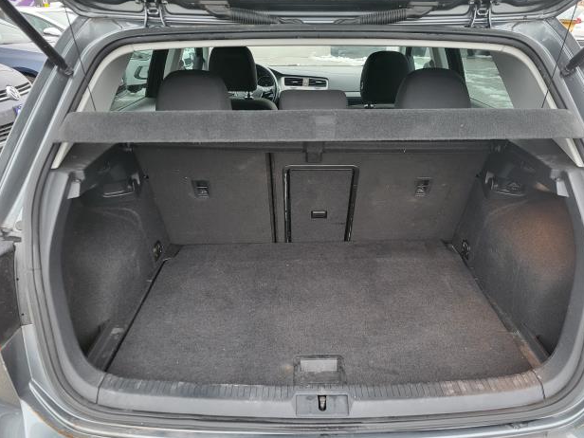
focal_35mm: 27
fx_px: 456
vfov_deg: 51.4
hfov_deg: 65.3
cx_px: 301
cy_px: 214
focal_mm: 5.4
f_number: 1.8
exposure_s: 1/40
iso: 320
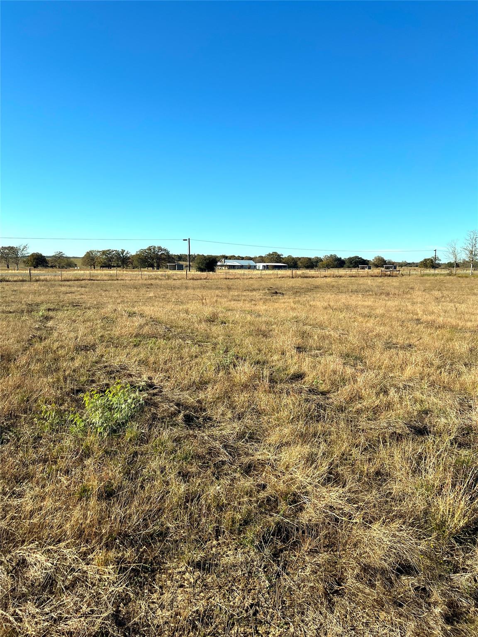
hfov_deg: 53.1
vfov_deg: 67.3
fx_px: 479
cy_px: 318
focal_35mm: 26
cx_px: 239
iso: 50
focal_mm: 5.7
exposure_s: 1/3571
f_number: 1.5
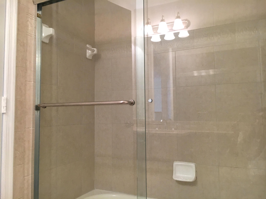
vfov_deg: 48.2
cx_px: 133
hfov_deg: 61.7
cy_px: 100
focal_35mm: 29
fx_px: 223
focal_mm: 4.15
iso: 100
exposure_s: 1/30
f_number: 2.2
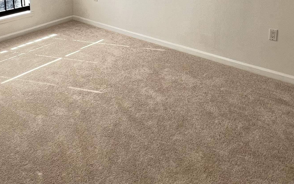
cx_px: 133
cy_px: -14
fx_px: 256
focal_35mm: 32
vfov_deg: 34.5
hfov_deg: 59.5
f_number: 1.8
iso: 32
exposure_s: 1/134
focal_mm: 1.57
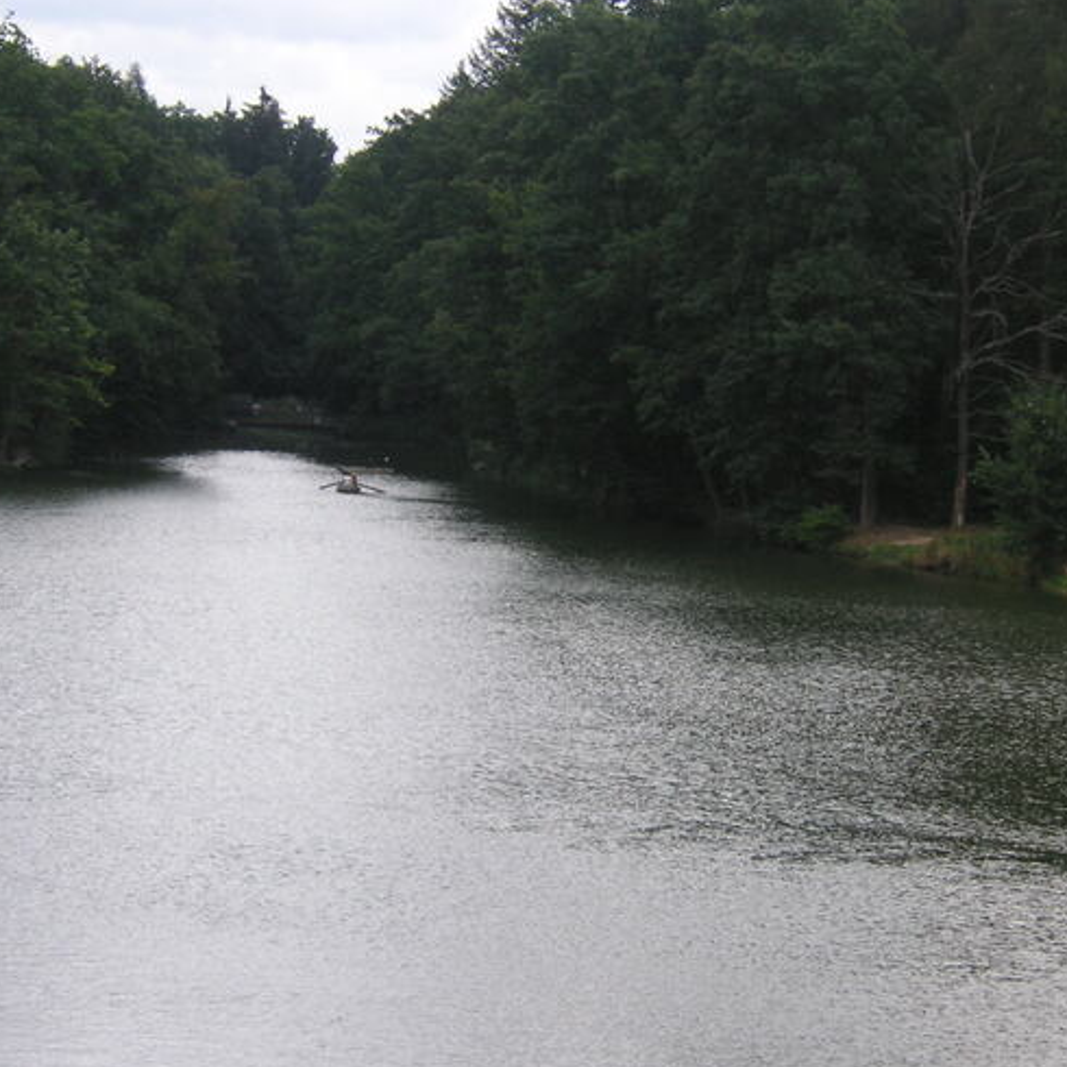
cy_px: 479
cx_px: 488
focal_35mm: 130
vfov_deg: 13.4
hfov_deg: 13.4
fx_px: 4534
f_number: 4.8
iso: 50
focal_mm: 14.9
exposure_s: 1/250
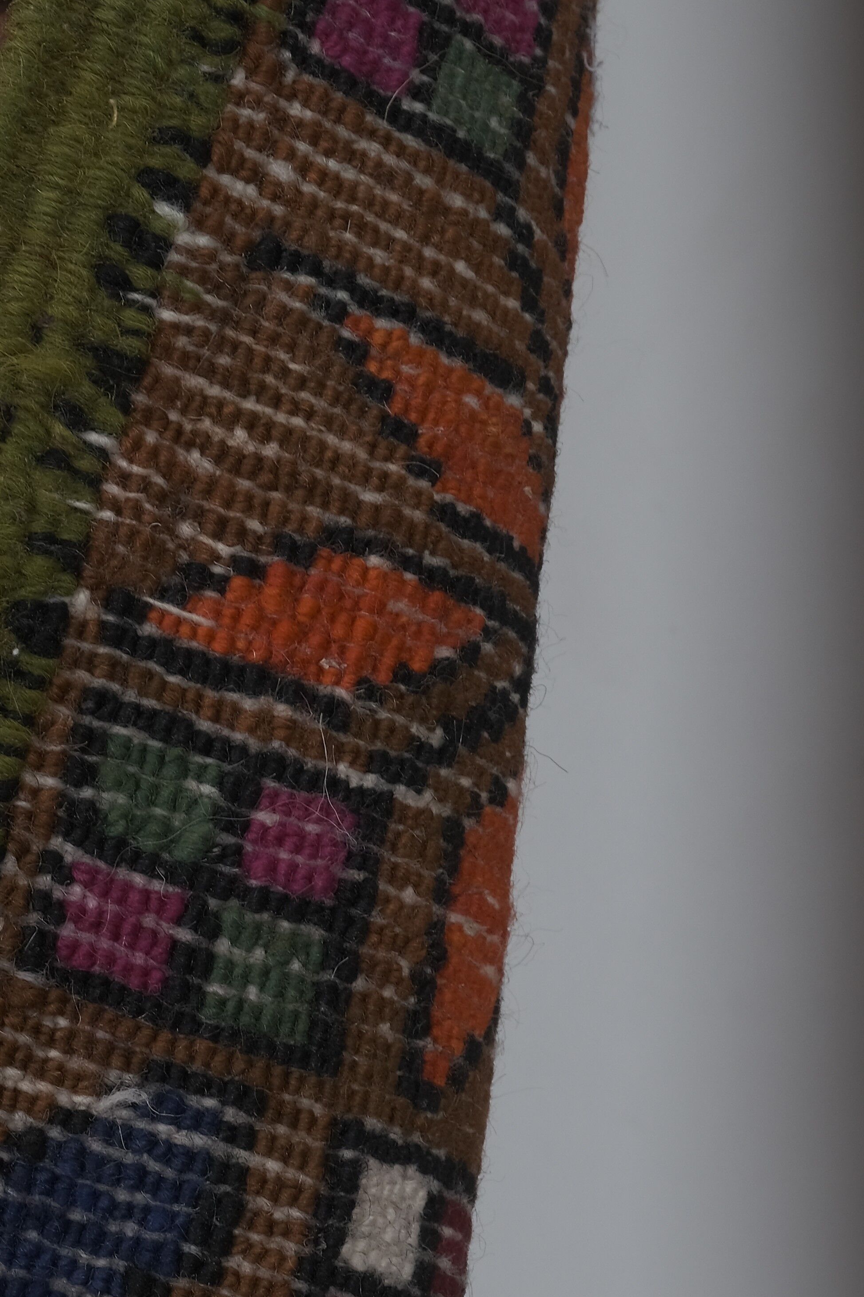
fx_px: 3313
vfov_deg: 22.0
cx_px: 64
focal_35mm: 92
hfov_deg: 14.7
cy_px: 383
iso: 200
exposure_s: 1/160
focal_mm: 28.9
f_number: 13
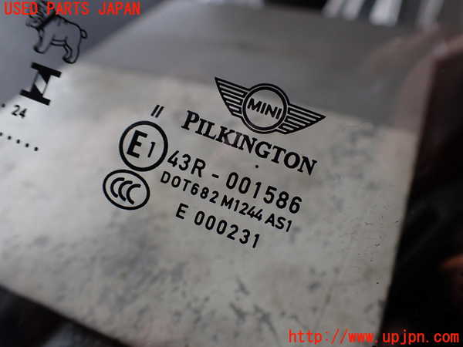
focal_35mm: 30
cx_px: 232
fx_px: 401
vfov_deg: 46.8
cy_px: 174
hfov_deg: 60.0
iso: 160
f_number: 2.3
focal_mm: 5.4
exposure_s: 1/125
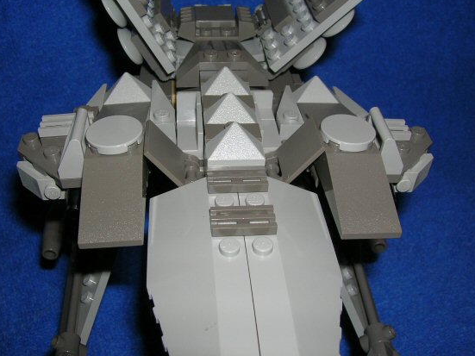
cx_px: 213
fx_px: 549
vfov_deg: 35.9
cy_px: 159
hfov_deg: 46.7
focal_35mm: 40
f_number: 4.9
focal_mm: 5.7
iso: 50
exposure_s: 1/60.1
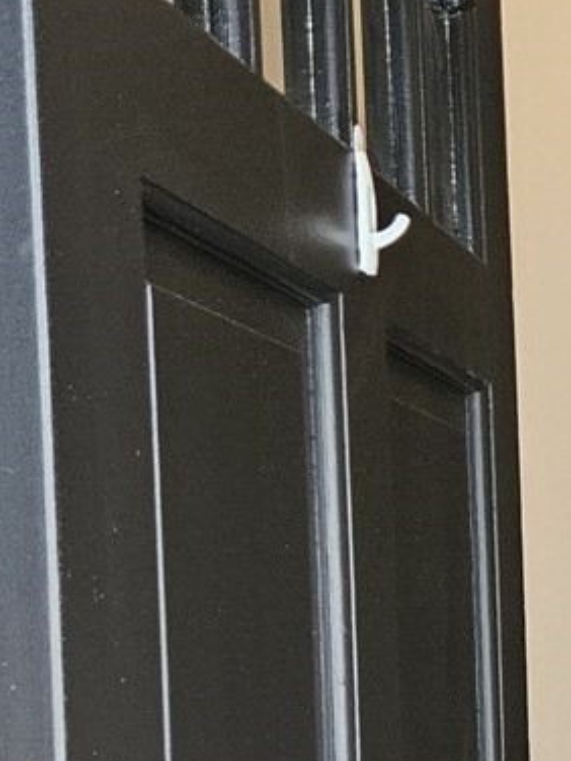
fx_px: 2067
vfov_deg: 20.1
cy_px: 787
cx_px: 1095
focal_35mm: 94
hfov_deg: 13.7
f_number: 1.8
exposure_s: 1/170
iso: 320
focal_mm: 5.4
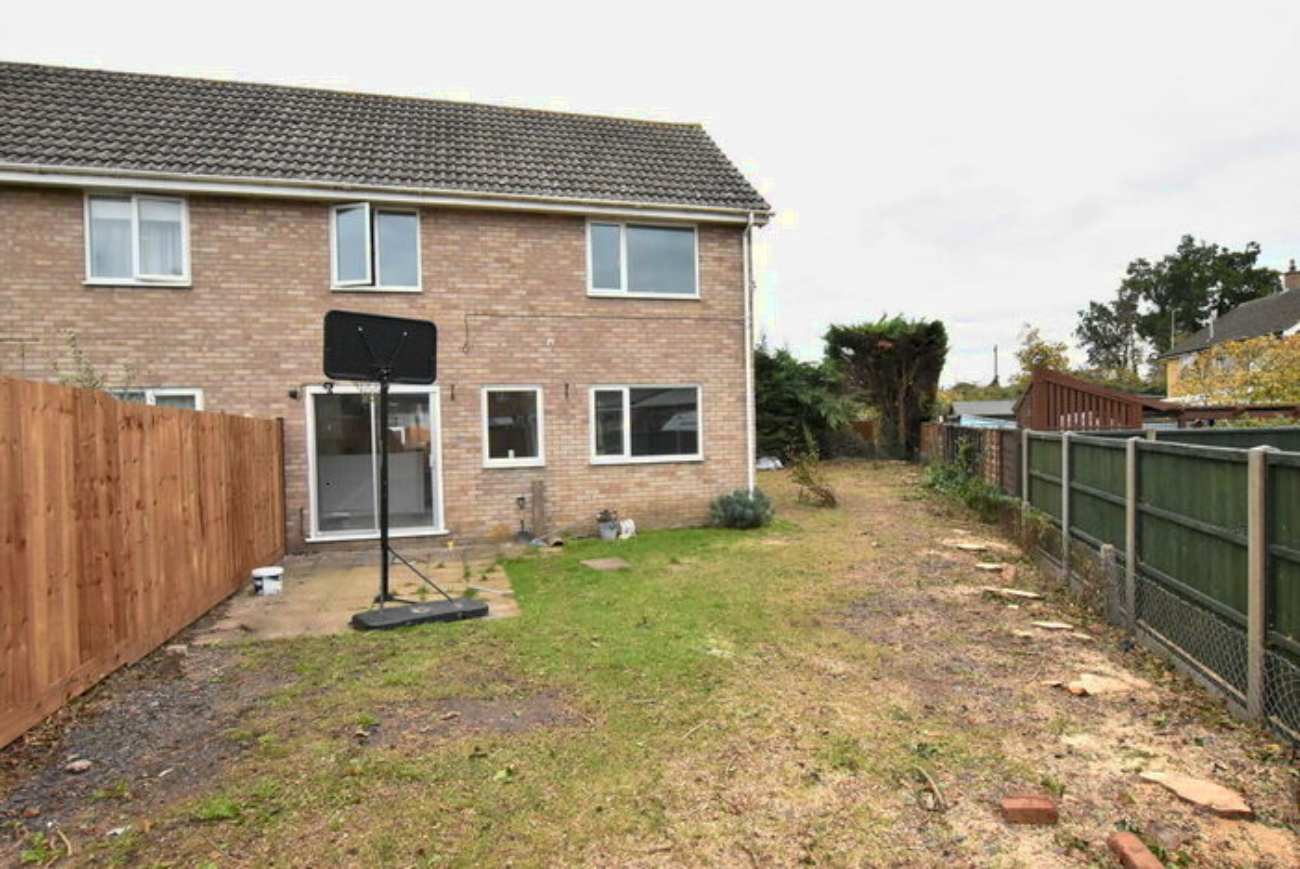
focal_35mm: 18
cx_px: 650
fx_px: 651
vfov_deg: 67.5
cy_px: 434
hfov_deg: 90.0
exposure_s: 1/500
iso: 6400
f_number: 11
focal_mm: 12
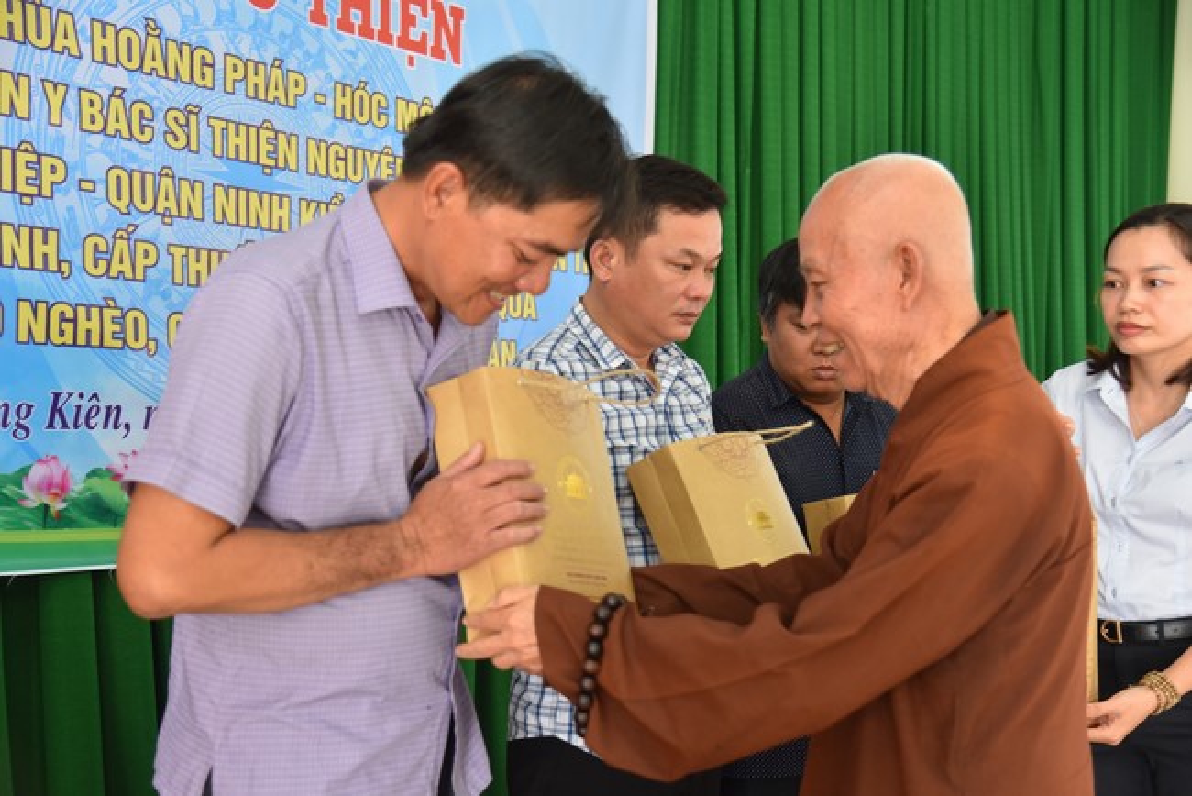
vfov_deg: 28.1
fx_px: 1590
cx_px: 596
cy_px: 398
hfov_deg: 41.1
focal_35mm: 48
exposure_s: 1/60
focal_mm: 48
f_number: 4
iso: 900
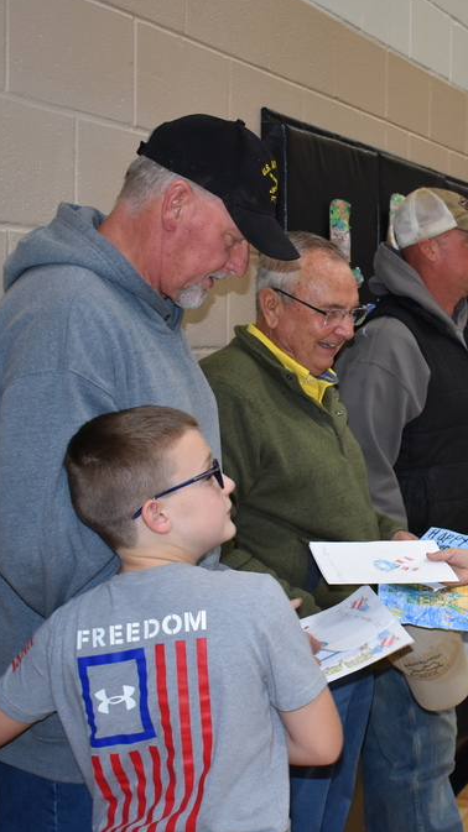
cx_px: 508
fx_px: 1480
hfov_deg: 17.4
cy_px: 415
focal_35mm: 67
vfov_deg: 31.4
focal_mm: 28
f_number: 4.2
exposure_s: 1/60
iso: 500
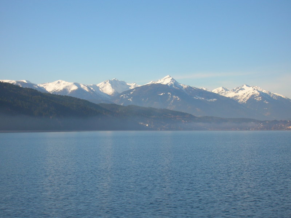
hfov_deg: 23.9
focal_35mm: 82
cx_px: 146
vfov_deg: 18.0
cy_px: 109
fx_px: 689
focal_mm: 13.6
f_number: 7.2
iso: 50
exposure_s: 1/170
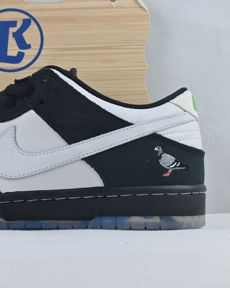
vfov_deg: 26.0
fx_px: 622
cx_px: 10
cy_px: 150
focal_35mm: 73
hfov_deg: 20.4
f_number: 10
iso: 1000
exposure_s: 1/160
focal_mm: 32.5
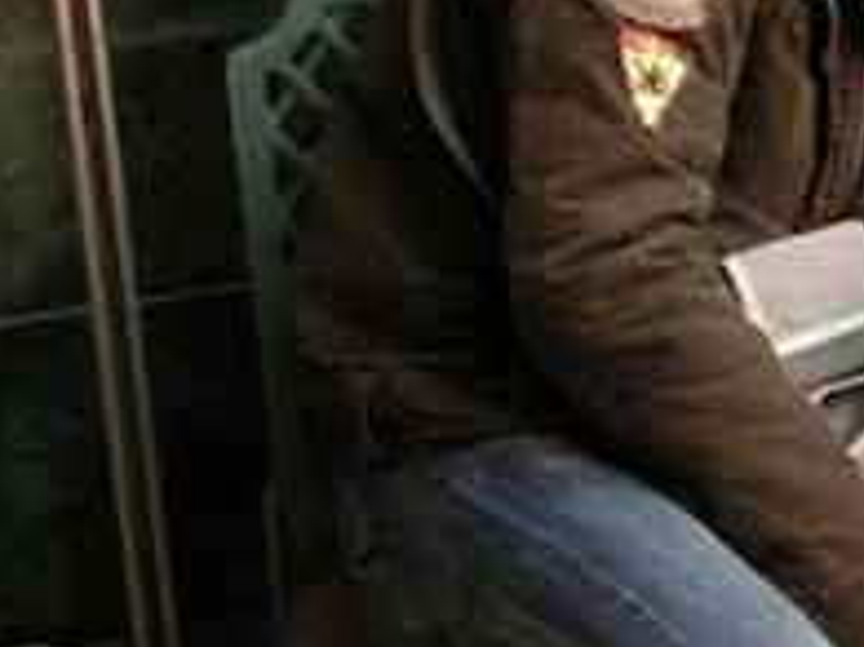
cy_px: 22
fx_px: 2844
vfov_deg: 12.8
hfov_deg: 15.8
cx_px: 1307
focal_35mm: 114
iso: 532
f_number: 2.8
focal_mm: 7.9
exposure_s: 1/8
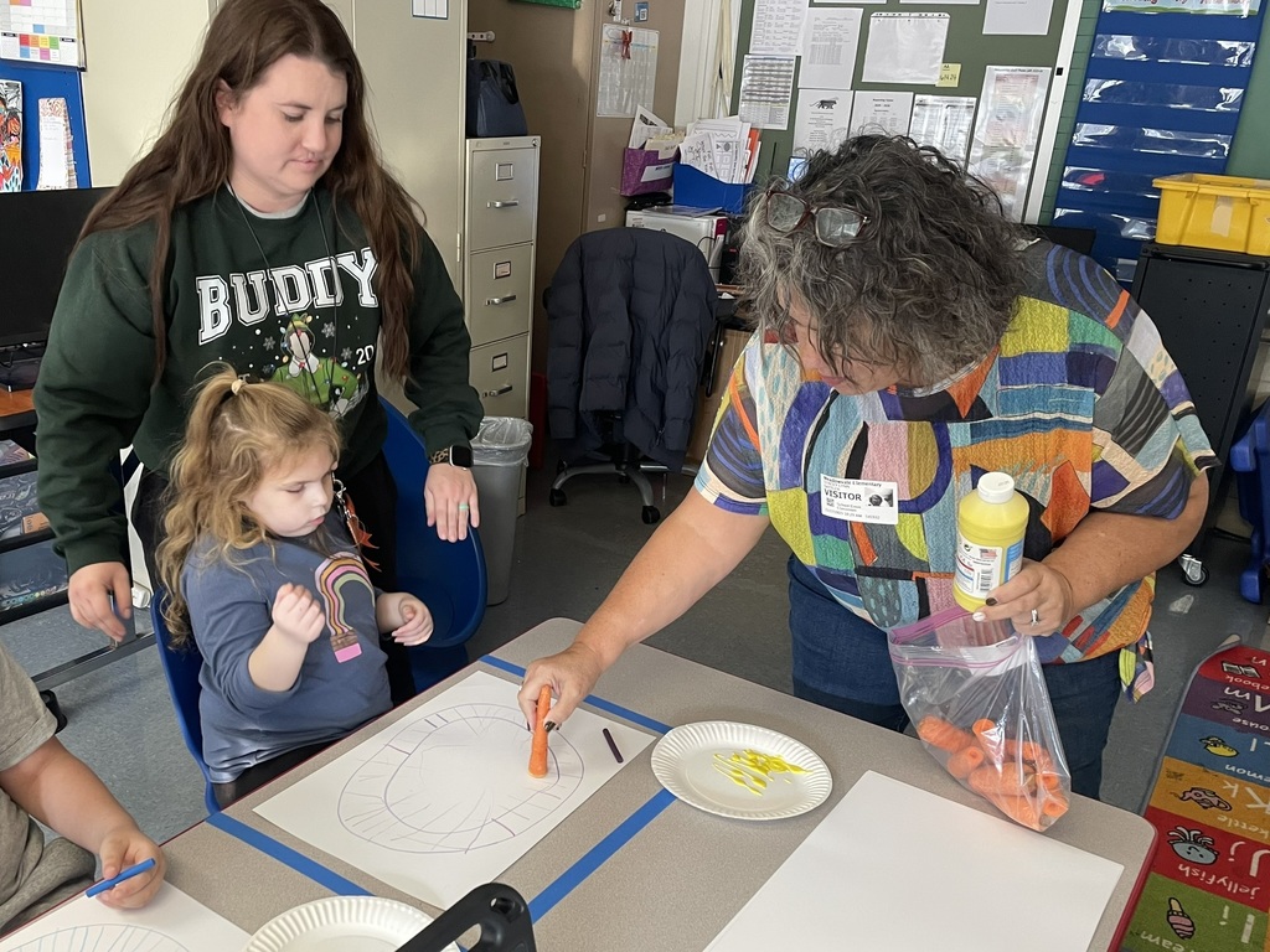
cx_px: 635
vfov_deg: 53.1
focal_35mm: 26
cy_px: 476
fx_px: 954
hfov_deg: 67.3
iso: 100
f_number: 1.6
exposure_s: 1/60
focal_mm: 4.2
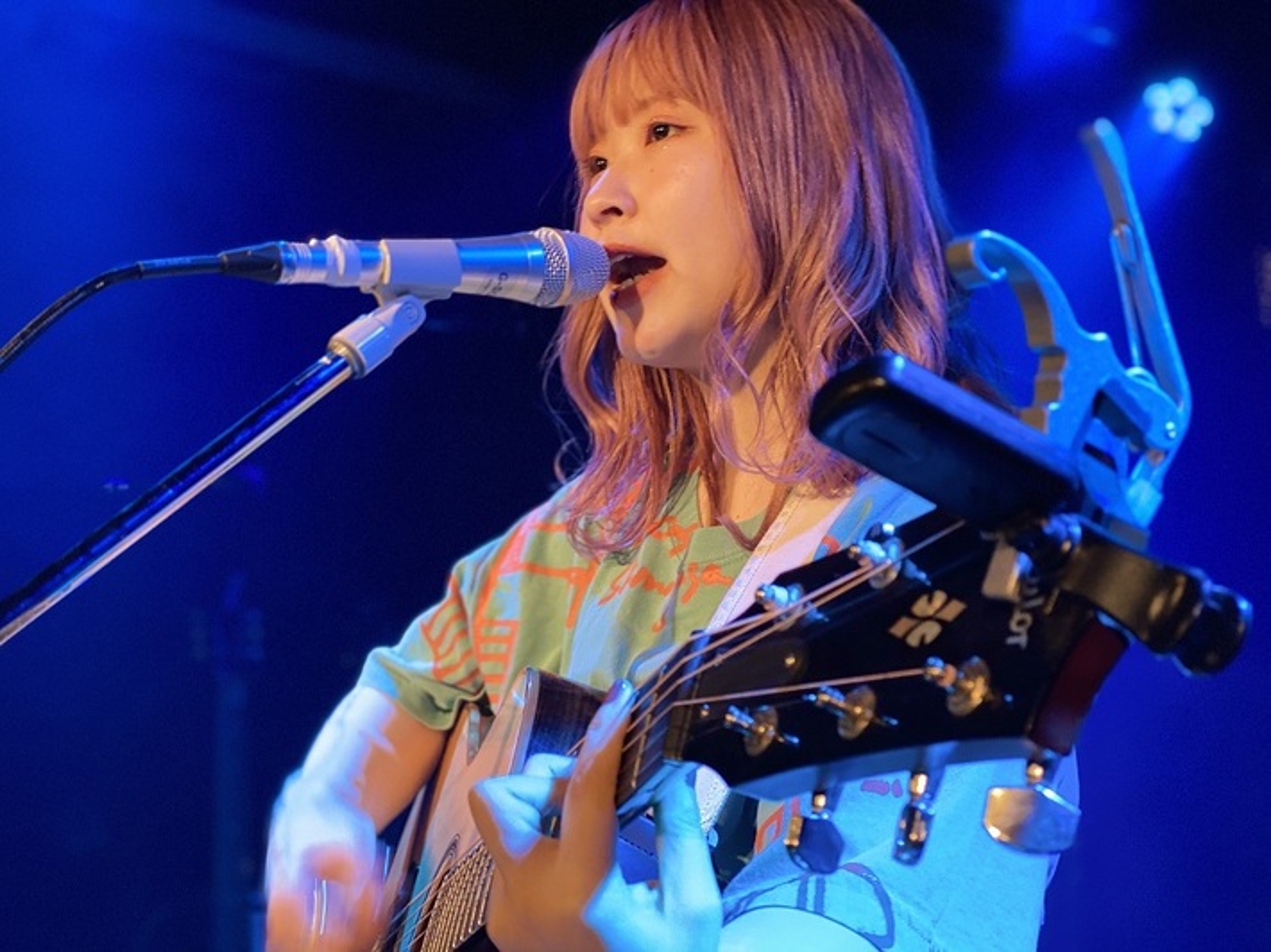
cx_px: 636
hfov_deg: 36.8
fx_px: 1909
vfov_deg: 28.0
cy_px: 476
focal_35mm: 52
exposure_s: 1/33
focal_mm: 6
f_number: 2
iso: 200
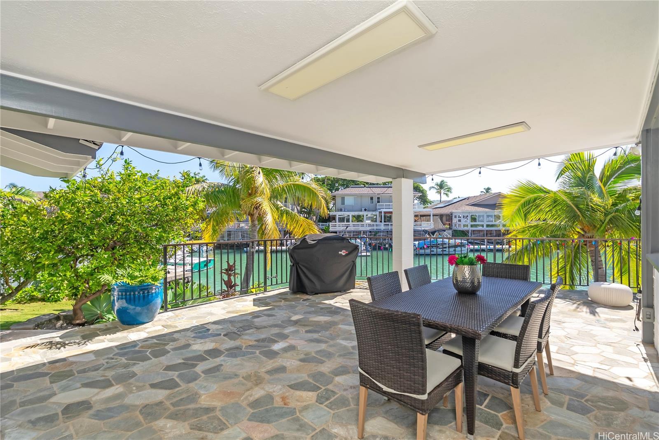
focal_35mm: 16
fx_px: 302
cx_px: 330
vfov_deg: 72.1
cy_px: 220
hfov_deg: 95.0
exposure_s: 1/80
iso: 125
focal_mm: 16.5
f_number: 6.3
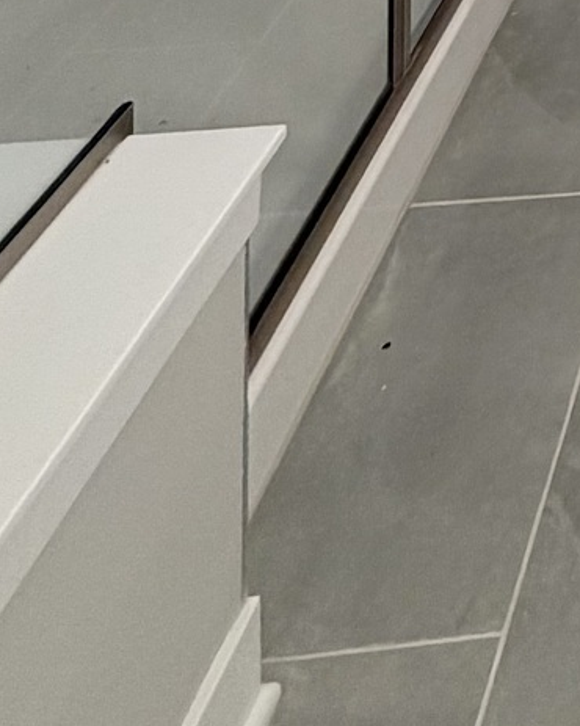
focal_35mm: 68
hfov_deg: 17.1
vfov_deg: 17.3
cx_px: 1129
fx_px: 1460
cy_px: -825
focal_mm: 2.22
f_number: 2.2
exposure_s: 1/120
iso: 125
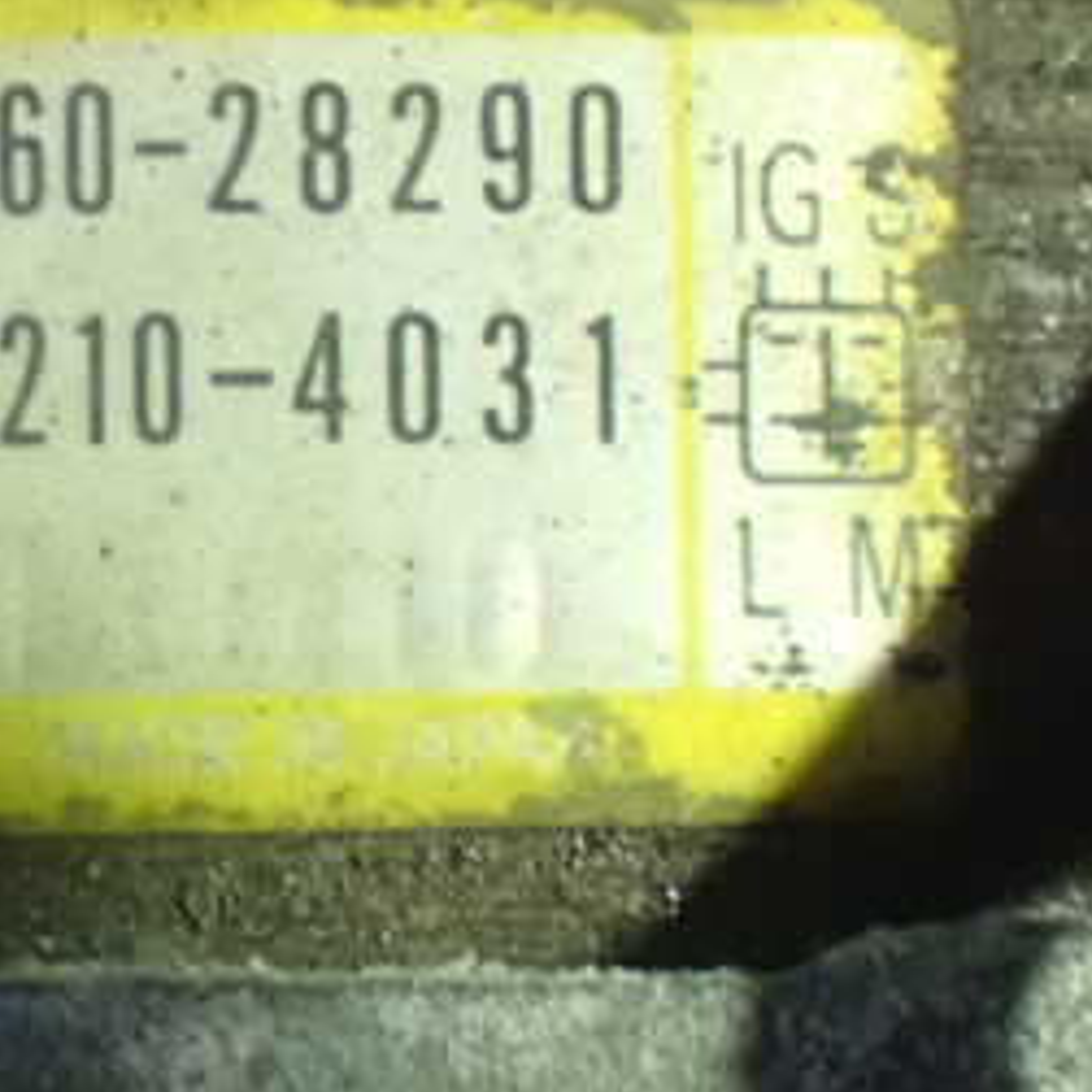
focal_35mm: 131
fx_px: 4675
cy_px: 553
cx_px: -22
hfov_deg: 13.1
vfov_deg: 13.3
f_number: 3.6
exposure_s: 1/25
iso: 1600
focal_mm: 11.09
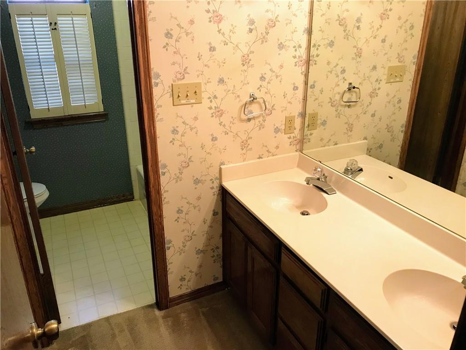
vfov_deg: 49.7
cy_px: 175
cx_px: 233
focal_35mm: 28
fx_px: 377
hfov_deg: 63.4
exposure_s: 1/15
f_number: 1.8
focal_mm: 3.99
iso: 50
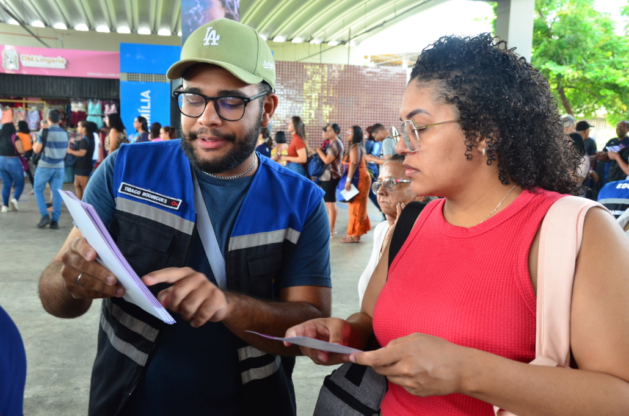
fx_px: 628
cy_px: 208
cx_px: 314
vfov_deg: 36.7
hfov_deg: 53.2
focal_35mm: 36
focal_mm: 24
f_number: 6.3
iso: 640
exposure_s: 1/40
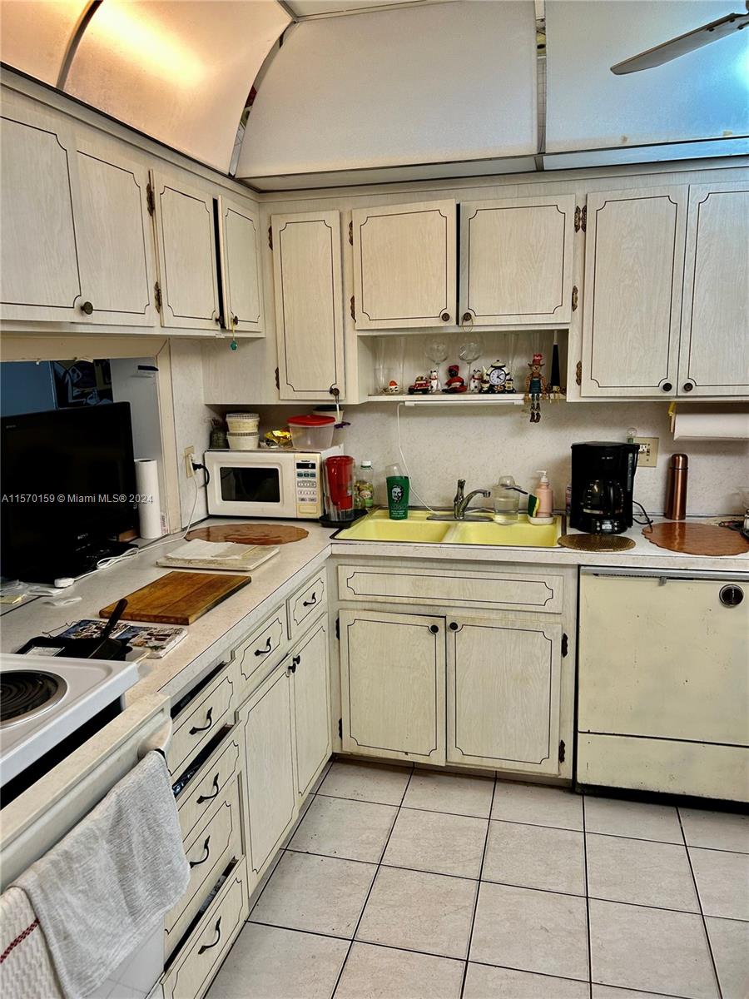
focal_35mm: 26
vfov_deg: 67.3
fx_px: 750
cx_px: 374
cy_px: 500
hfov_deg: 53.1
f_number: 1.5
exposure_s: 1/60
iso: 80
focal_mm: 5.7
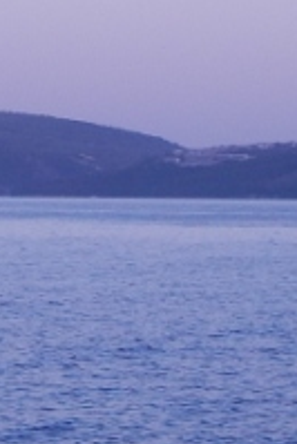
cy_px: 31
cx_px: 130
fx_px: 3570
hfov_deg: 4.8
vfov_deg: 7.1
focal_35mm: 289
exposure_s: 1/200
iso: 125
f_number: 3.8
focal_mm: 9.7
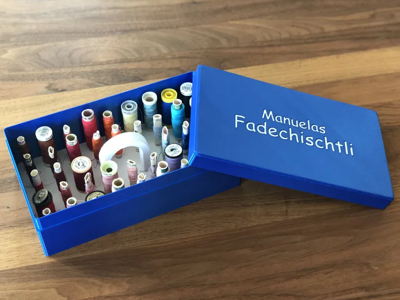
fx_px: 624
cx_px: 199
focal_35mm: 54
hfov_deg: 35.5
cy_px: 153
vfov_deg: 27.0
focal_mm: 6
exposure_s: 1/30
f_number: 2.4
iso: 100
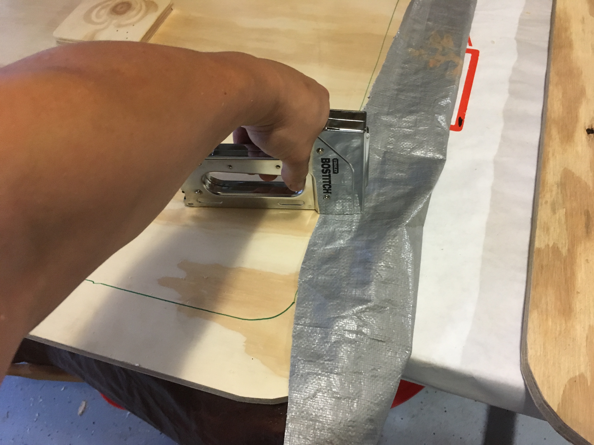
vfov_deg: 48.2
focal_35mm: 29
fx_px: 498
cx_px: 297
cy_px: 222
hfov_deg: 61.7
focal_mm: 4.15
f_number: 2.2
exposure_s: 1/17
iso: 200
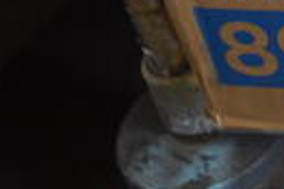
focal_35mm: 126
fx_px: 993
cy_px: -213
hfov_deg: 13.6
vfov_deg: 9.9
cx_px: 594
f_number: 3.5
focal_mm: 18
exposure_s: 1/125
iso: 800
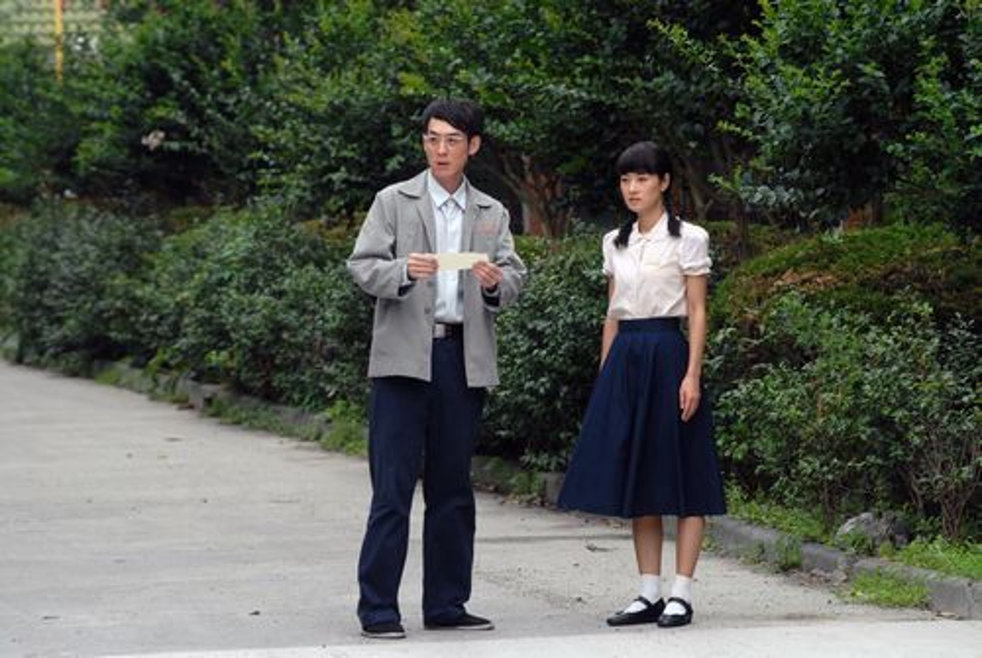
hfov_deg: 8.6
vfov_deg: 5.7
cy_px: 329
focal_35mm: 240
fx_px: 6556
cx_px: 491
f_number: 5.6
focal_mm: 160
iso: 200
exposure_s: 1/320
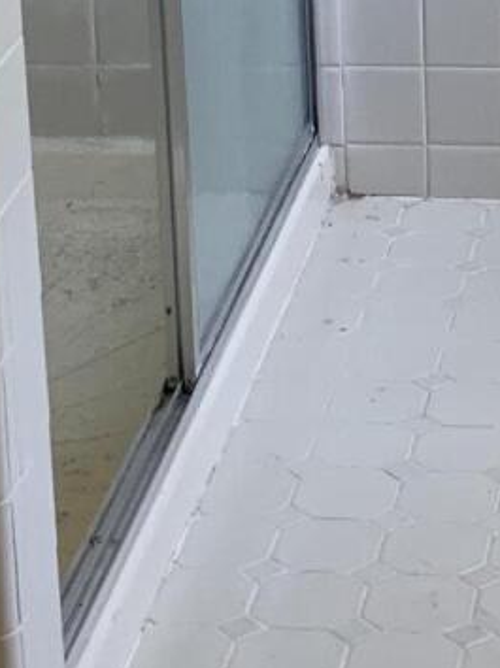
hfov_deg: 10.0
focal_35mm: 147
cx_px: 543
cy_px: -121
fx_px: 2834
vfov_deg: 13.1
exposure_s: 1/60
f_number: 1.8
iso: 250
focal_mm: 4.25
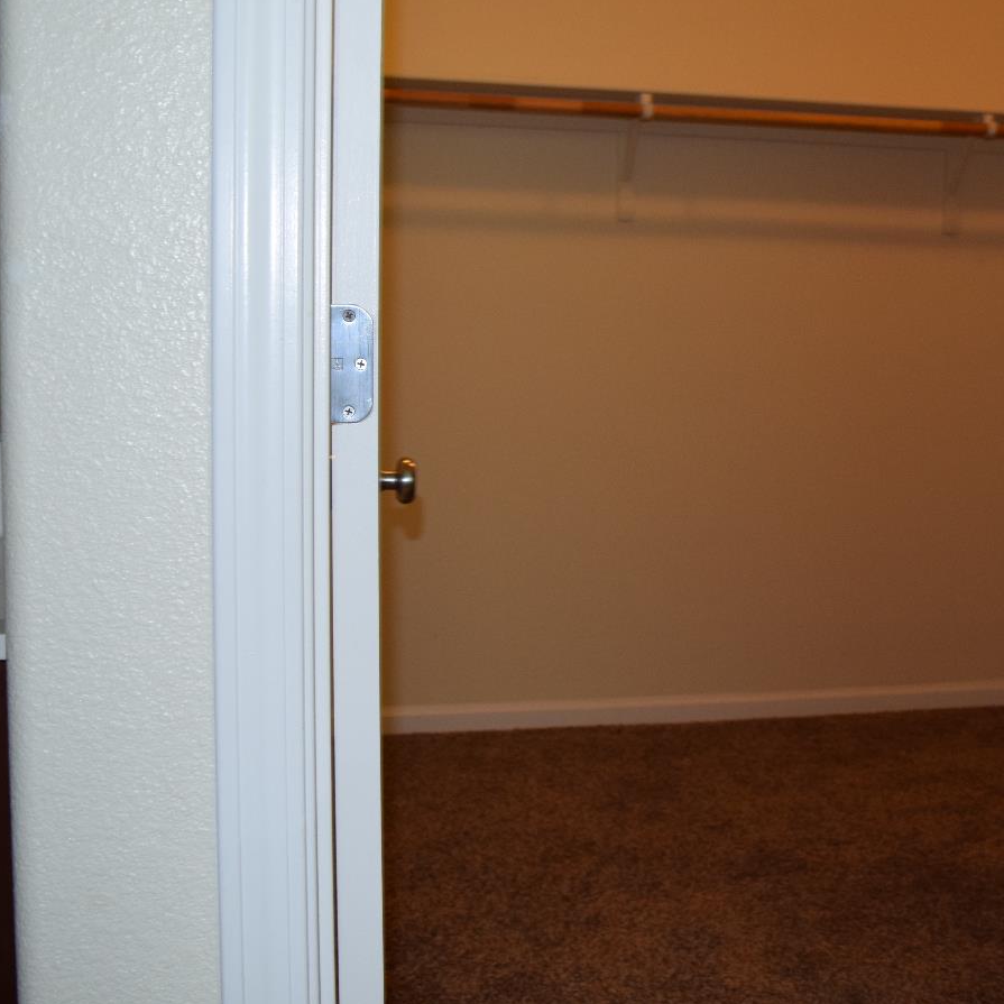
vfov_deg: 36.0
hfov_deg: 35.0
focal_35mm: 47
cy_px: 448
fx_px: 1542
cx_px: 795
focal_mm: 22
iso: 800
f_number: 5
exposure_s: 1/100
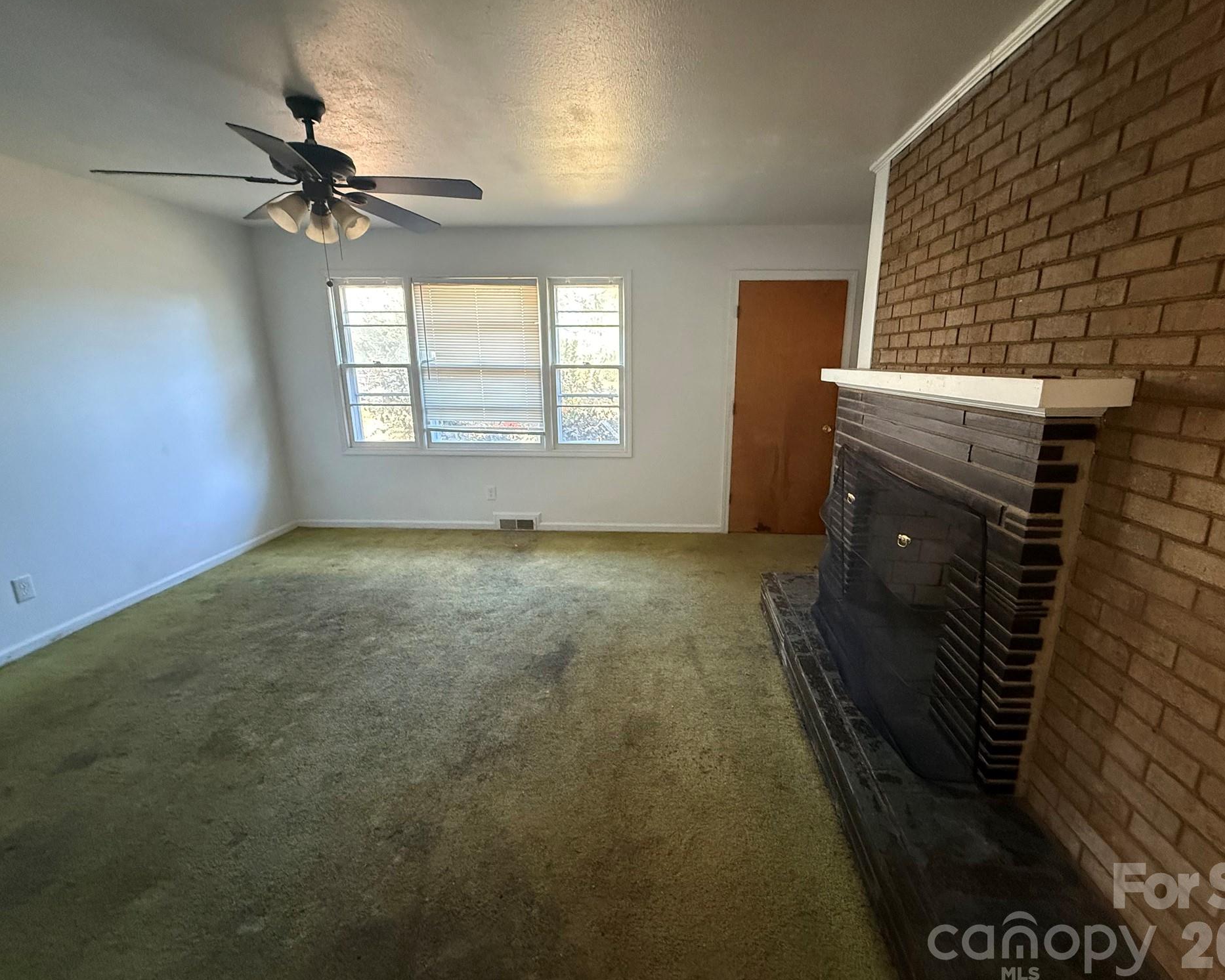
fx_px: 544
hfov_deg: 96.7
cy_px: 488
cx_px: 651
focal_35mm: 15
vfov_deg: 84.0
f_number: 2.2
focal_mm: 2.22
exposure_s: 1/60
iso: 800
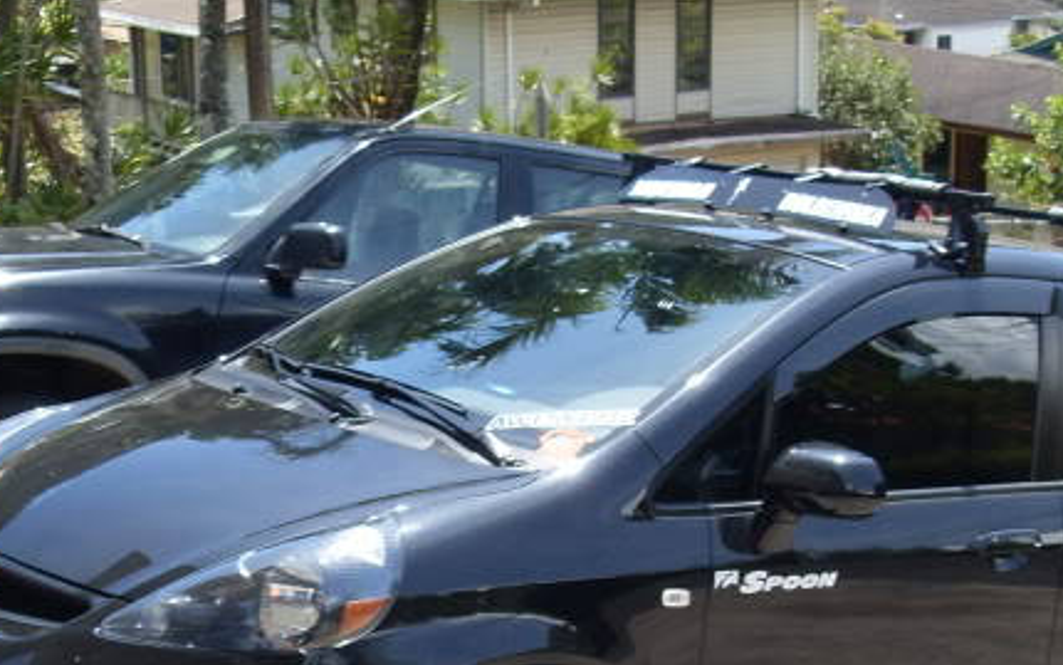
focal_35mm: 69
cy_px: 598
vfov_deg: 18.6
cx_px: 675
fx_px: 1999
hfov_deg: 29.6
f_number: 7
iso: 80
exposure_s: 1/90
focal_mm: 6.3
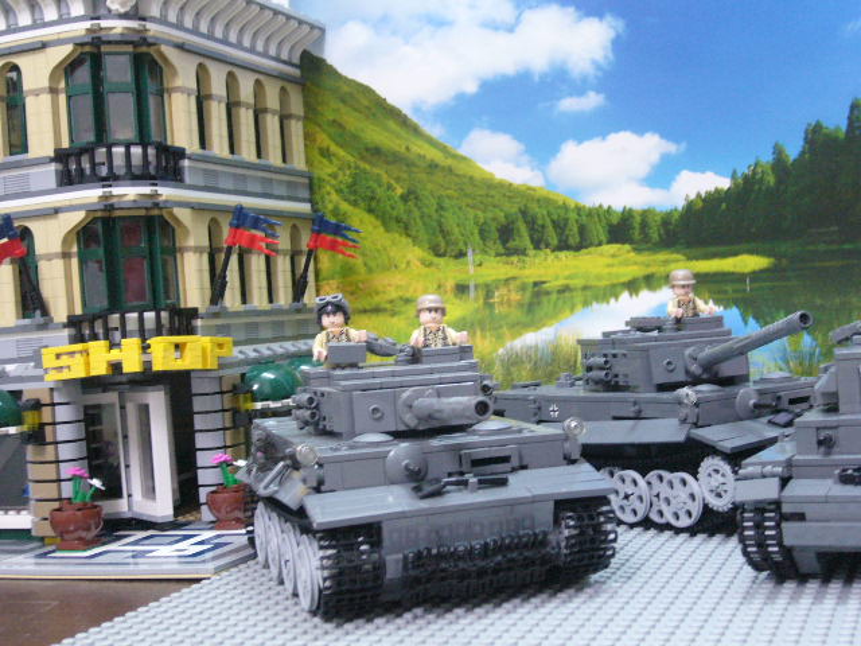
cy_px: 323
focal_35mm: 55
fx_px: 1368
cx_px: 430
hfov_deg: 34.9
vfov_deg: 26.6
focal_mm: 9.1
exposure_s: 1/8
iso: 200
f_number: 3.5
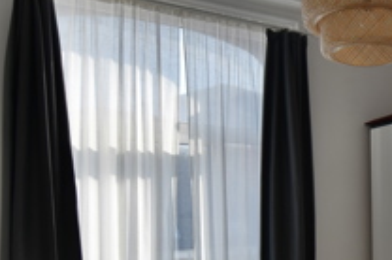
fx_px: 565
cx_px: 377
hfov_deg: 35.2
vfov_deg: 25.2
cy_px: 232
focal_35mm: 52
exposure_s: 1/80
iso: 100
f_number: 4.5
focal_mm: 10
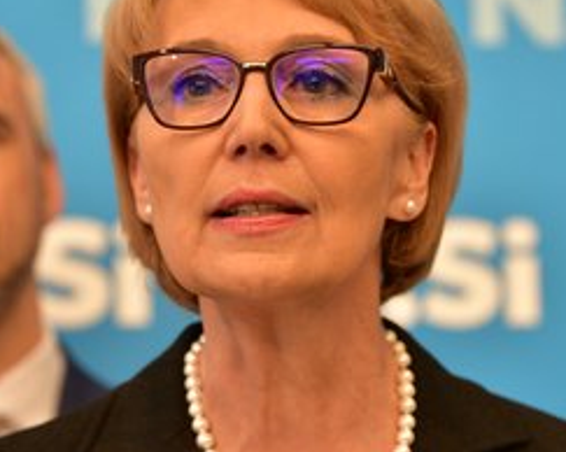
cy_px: 264
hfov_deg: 8.2
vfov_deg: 6.5
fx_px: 3950
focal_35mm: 236
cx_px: 282
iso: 1600
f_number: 2.8
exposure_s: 1/500
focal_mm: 122
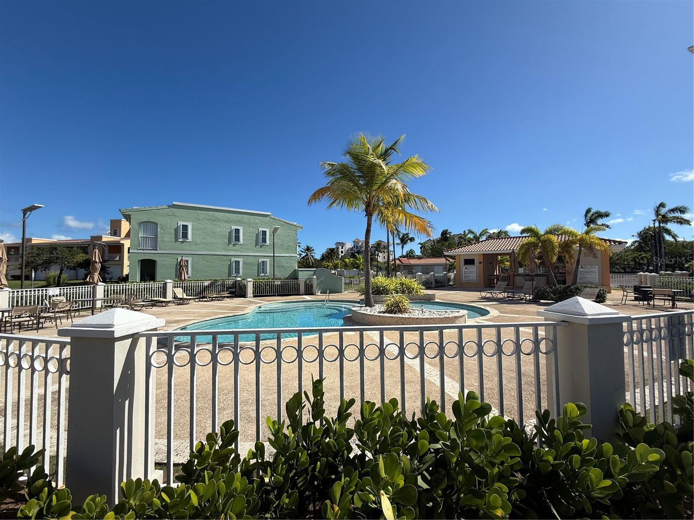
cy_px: 260
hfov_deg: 102.1
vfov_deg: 85.7
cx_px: 347
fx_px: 281
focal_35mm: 14
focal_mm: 2.22
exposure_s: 1/3460
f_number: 2.2
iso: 50
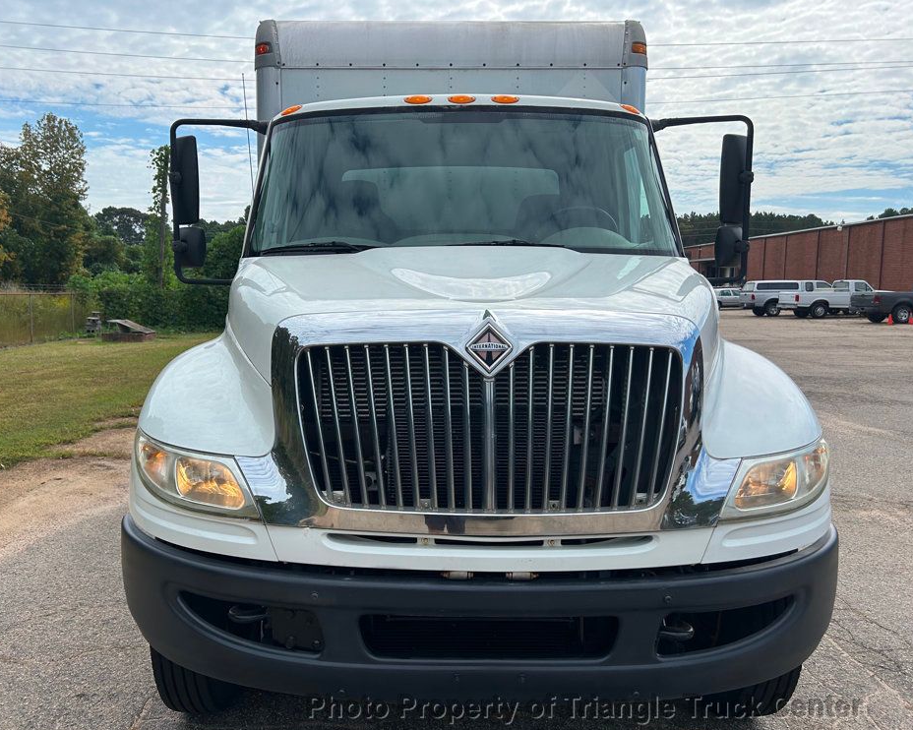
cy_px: 362
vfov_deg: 51.5
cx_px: 412
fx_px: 756
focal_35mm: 28
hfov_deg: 62.1
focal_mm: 5.7
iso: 50
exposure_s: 1/5319
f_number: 1.5
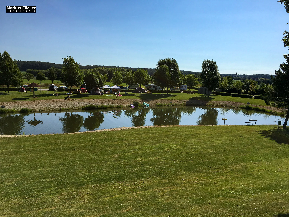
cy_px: 108
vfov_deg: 48.2
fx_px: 242
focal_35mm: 29
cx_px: 144
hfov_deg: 61.7
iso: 25
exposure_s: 1/3200
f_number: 2.2
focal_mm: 4.15
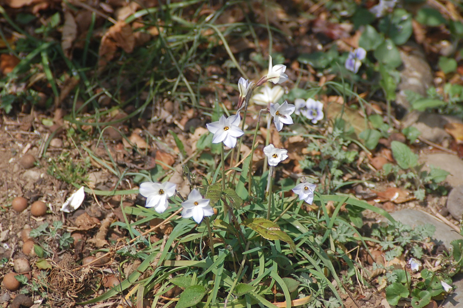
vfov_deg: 4.6
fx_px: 3855
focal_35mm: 300
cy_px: 154
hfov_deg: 6.9
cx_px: 232
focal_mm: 200
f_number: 5.6
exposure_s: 1/1600
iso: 400
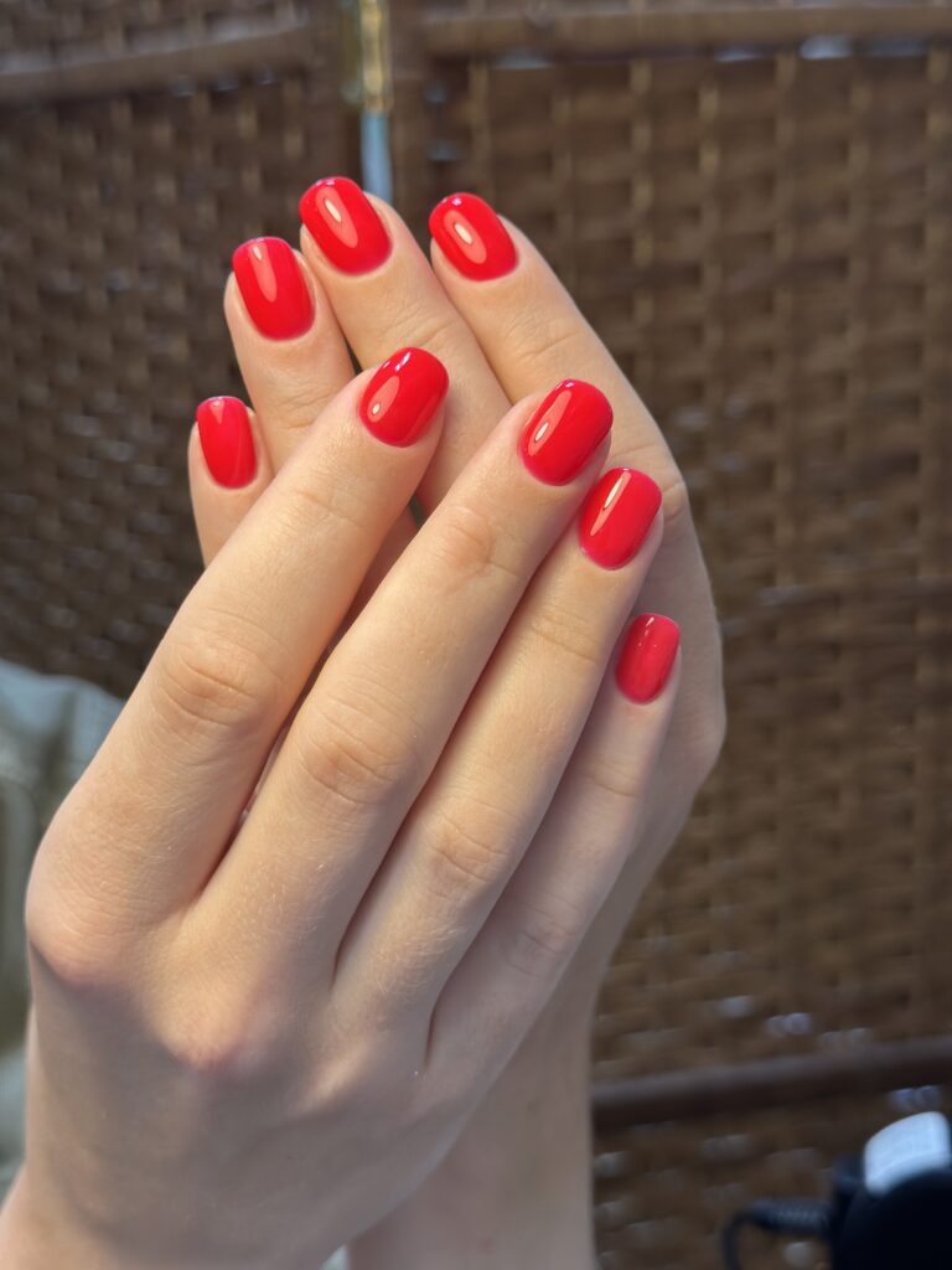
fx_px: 1760
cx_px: 476
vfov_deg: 39.7
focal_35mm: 48
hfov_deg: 30.3
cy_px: 635
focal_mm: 6.86
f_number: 1.78
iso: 64
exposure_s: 1/128
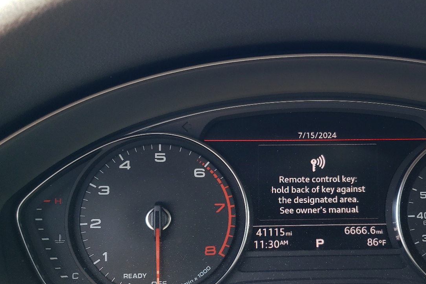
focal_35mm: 40
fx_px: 473
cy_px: 183
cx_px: 289
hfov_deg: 47.5
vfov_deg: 33.2
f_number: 1.5
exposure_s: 1/159
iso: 50
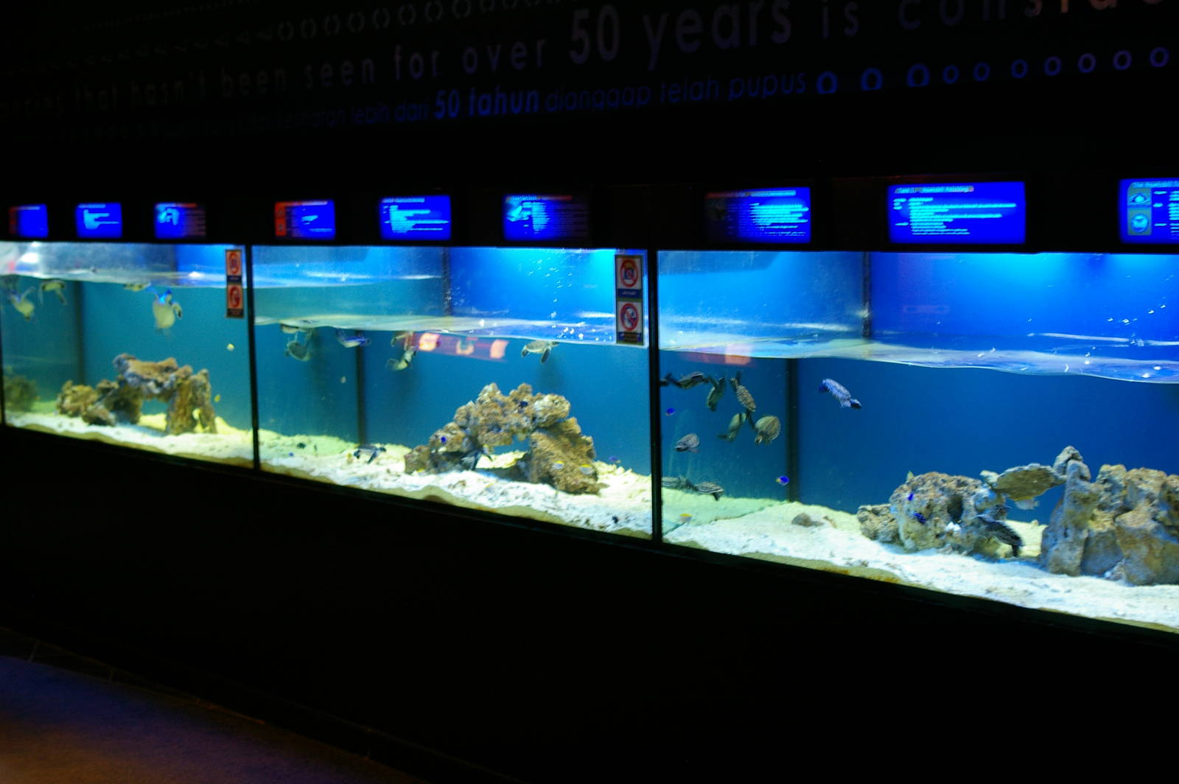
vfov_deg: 22.6
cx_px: 590
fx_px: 1963
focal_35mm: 60
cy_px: 392
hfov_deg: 33.4
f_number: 4.5
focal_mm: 40
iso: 400
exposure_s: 1/8
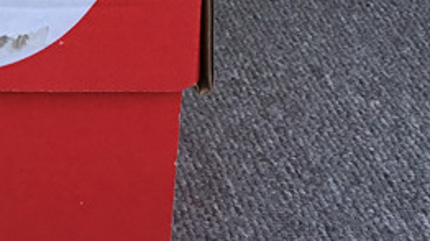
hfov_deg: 17.1
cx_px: -166
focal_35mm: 116
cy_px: -140
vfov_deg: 10.0
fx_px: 1322
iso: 25
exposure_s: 1/354
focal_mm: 3.3
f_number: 2.4
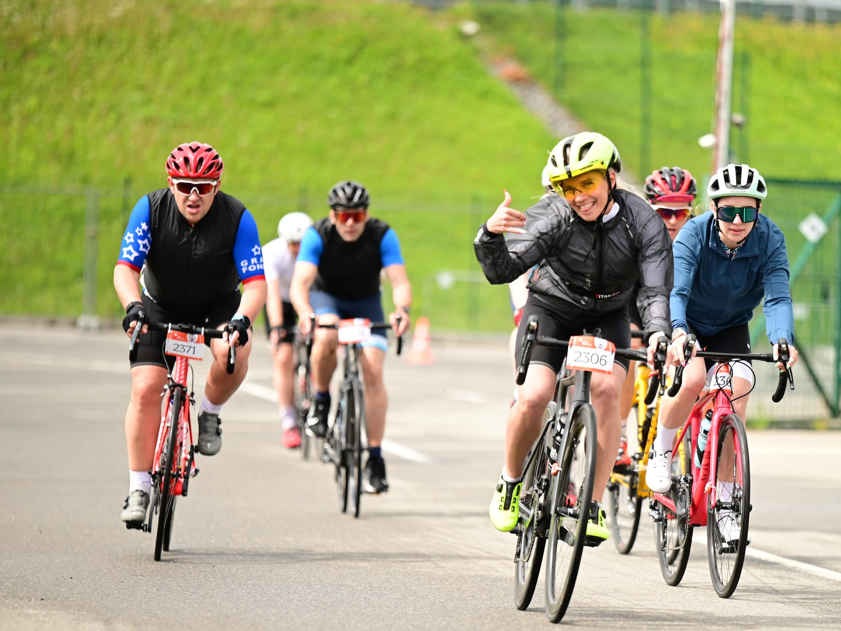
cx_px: 560
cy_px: 388
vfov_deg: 5.8
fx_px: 6268
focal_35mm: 258
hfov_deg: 7.7
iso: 200
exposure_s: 1/1600
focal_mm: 180
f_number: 2.8
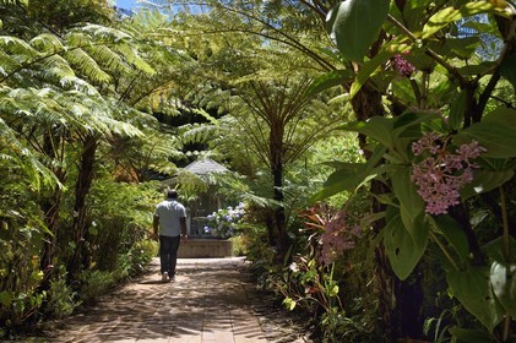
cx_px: 258
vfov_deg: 36.8
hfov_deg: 53.2
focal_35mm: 36
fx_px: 516
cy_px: 172
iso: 200
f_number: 11
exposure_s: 1/200
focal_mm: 36
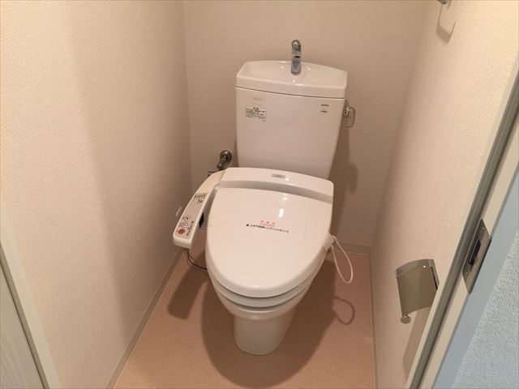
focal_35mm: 29
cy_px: 194
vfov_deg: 48.2
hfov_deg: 61.7
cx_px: 260
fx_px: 435
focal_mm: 4.15
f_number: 2.2
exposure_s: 1/33
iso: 100
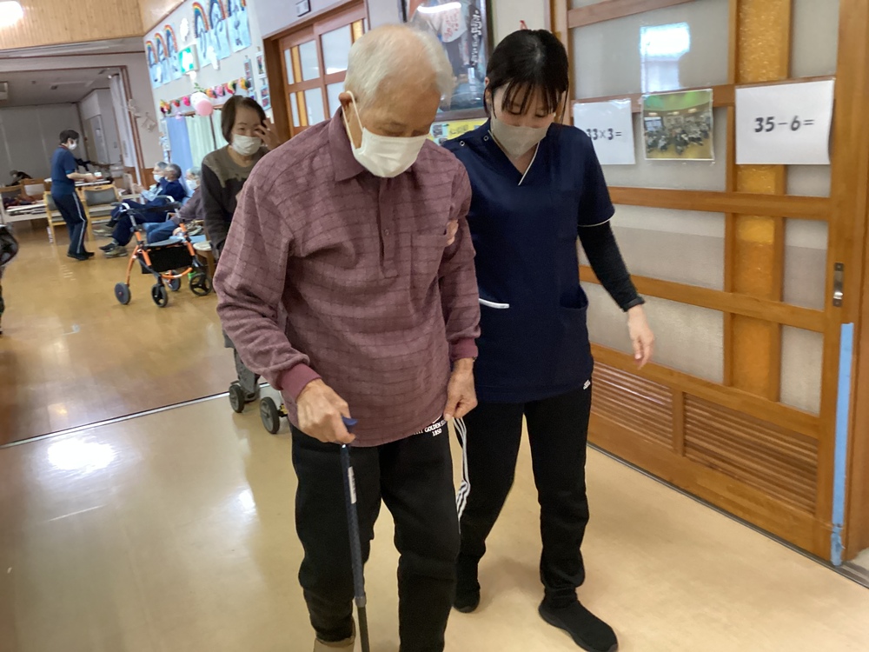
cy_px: 326
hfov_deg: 58.4
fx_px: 778
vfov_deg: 45.4
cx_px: 434
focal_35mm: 31
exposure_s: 1/40
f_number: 2.4
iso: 400
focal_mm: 3.3
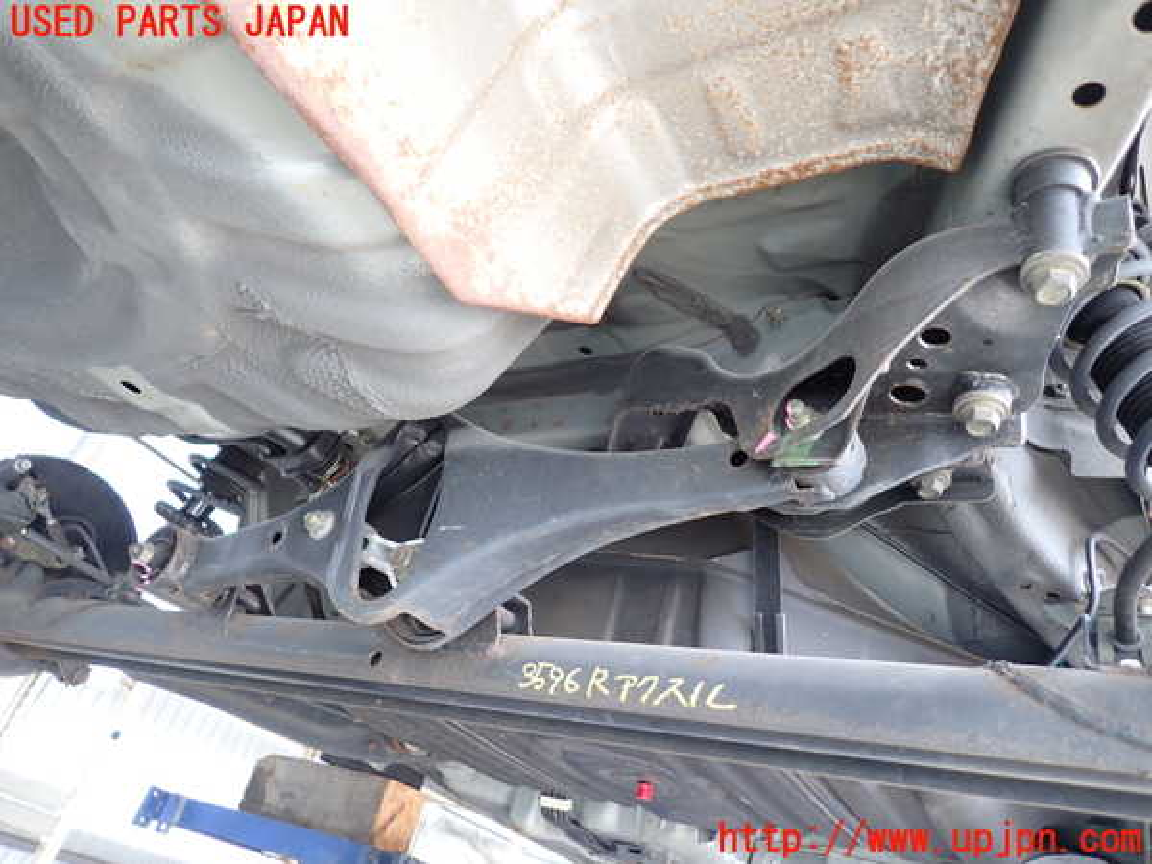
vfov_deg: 54.9
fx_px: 832
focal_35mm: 25
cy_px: 432
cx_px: 576
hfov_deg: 69.4
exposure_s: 1/40
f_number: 2
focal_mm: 4.5
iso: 200
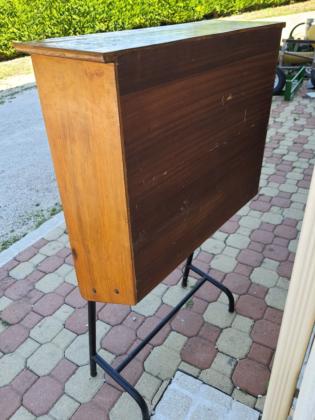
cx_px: 158
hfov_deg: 53.1
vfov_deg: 67.3
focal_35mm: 26
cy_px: 210
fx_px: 315
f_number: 1.7
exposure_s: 1/217
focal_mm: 4.32
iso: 50
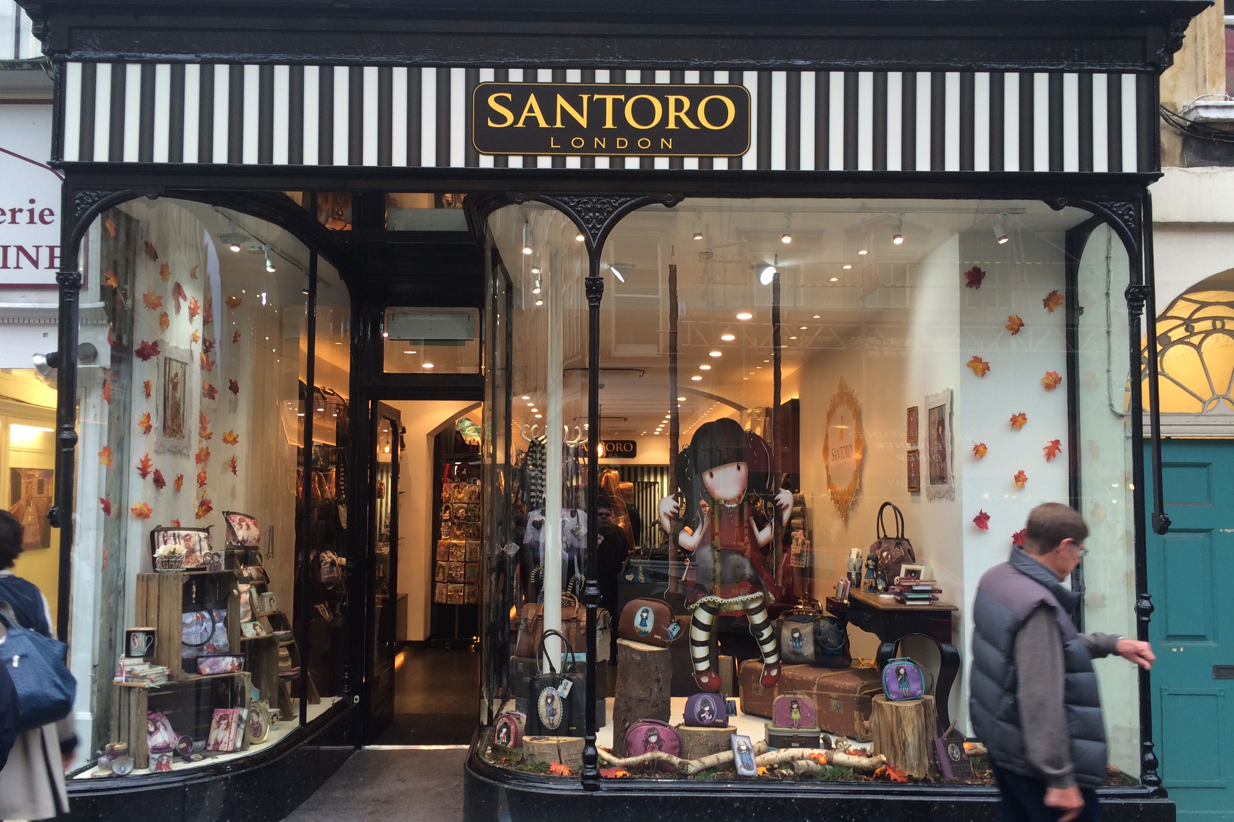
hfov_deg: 60.3
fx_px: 1062
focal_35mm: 31
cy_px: 437
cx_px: 609
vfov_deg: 42.3
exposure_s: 1/50
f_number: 2.2
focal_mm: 4.15
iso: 40
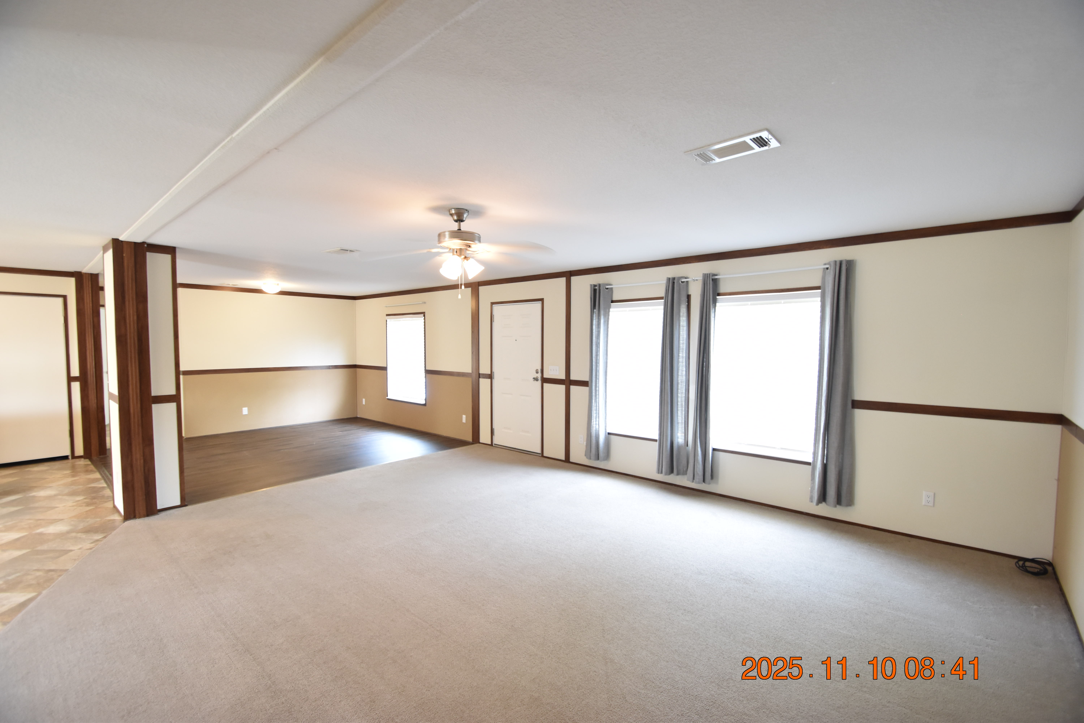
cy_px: 362
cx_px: 542
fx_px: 452
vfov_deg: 77.3
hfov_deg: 100.4
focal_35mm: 15
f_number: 3.5
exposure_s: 1/20
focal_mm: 10
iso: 800
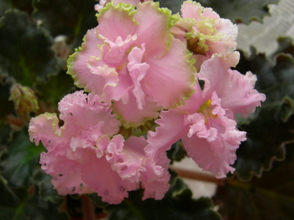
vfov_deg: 32.1
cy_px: 92
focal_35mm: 45
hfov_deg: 42.1
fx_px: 382
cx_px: 137
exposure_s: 1/25
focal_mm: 8
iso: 64
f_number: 3.5
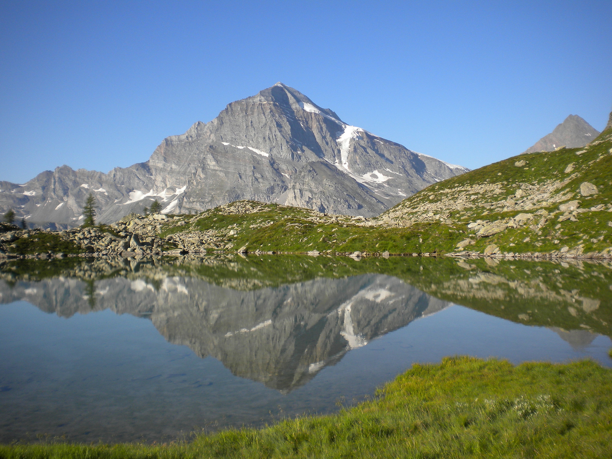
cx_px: 306
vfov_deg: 40.7
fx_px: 619
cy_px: 230
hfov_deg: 52.6
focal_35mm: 35
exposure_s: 1/567
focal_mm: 6.3
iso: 80
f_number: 4.6
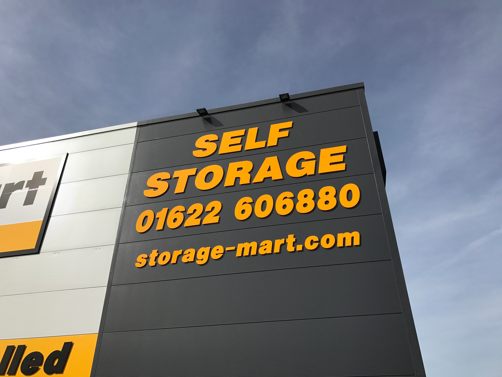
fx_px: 406
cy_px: 188
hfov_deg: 63.4
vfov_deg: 49.7
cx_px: 251
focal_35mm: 28
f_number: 1.8
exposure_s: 1/4367
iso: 20
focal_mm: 3.99
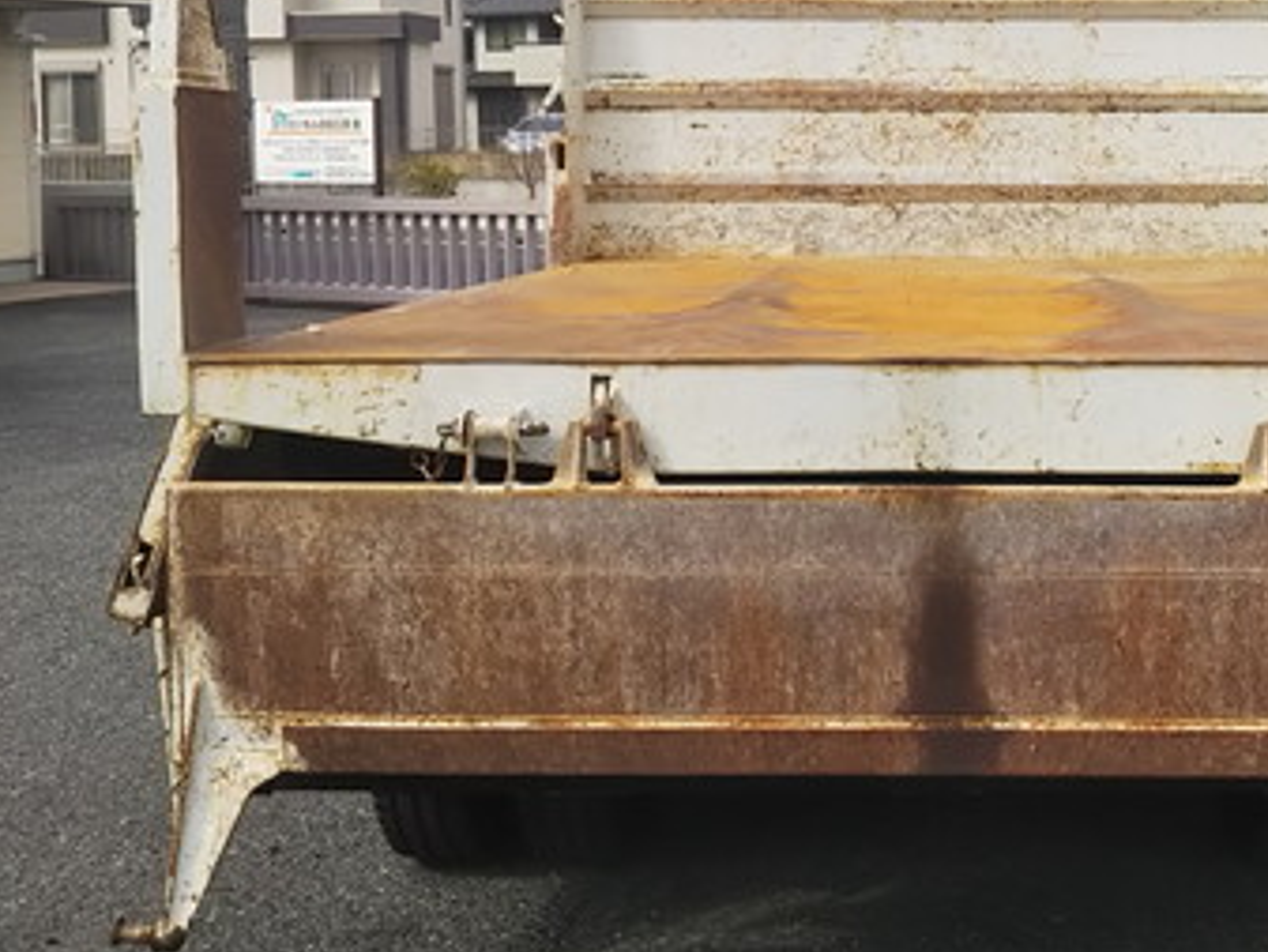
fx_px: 2089
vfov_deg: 25.6
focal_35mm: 57
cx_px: 922
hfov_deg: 33.2
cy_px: 365
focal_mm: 4
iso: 20
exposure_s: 1/733
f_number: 2.2
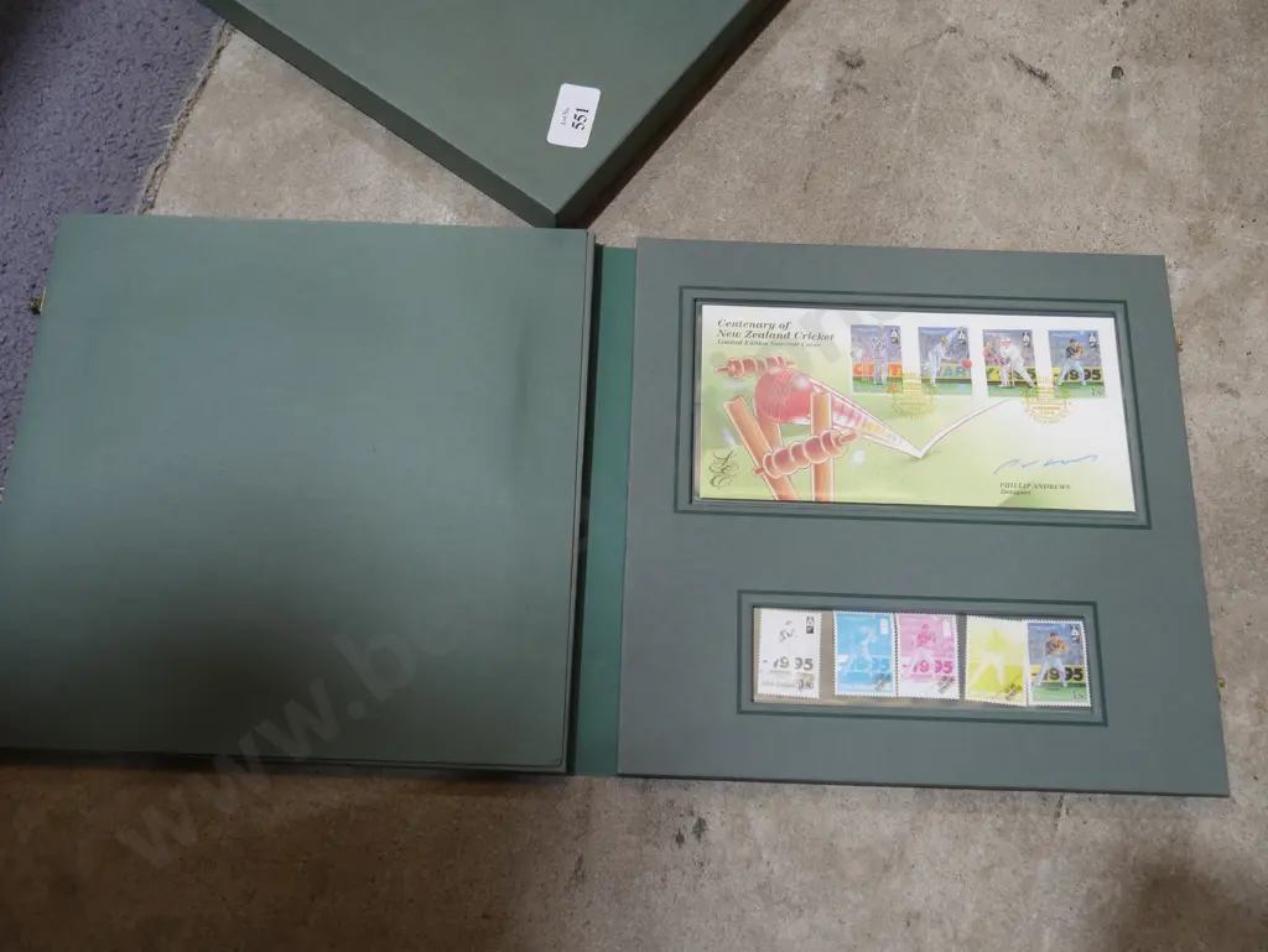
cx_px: 634
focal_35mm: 38
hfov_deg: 49.0
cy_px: 476
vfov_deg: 37.8
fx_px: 1393
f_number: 4.1
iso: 250
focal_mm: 19
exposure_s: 1/60
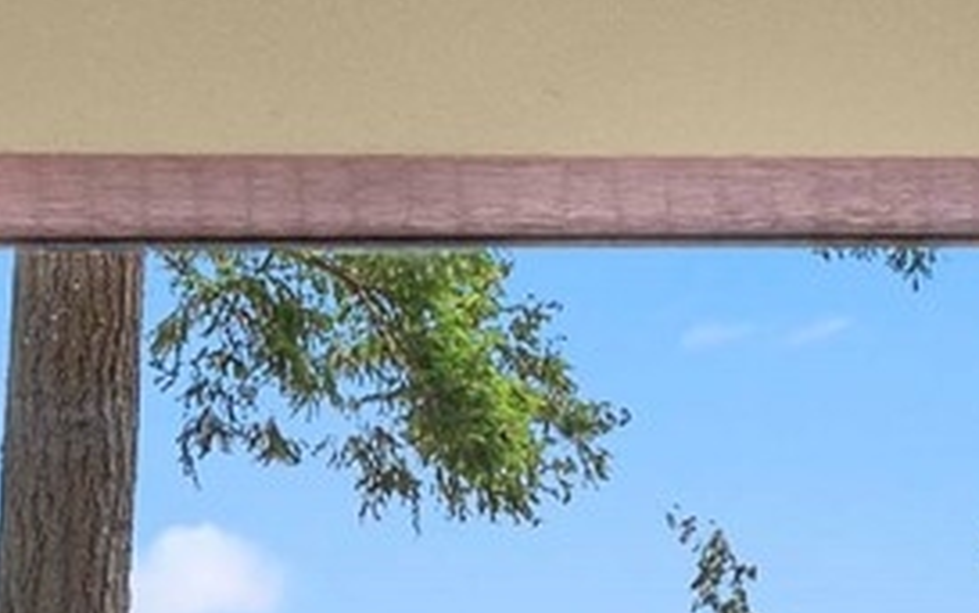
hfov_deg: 13.6
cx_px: 913
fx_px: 4058
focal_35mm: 152
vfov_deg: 8.3
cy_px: 1167
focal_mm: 24
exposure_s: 1/25
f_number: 7.1
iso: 1000
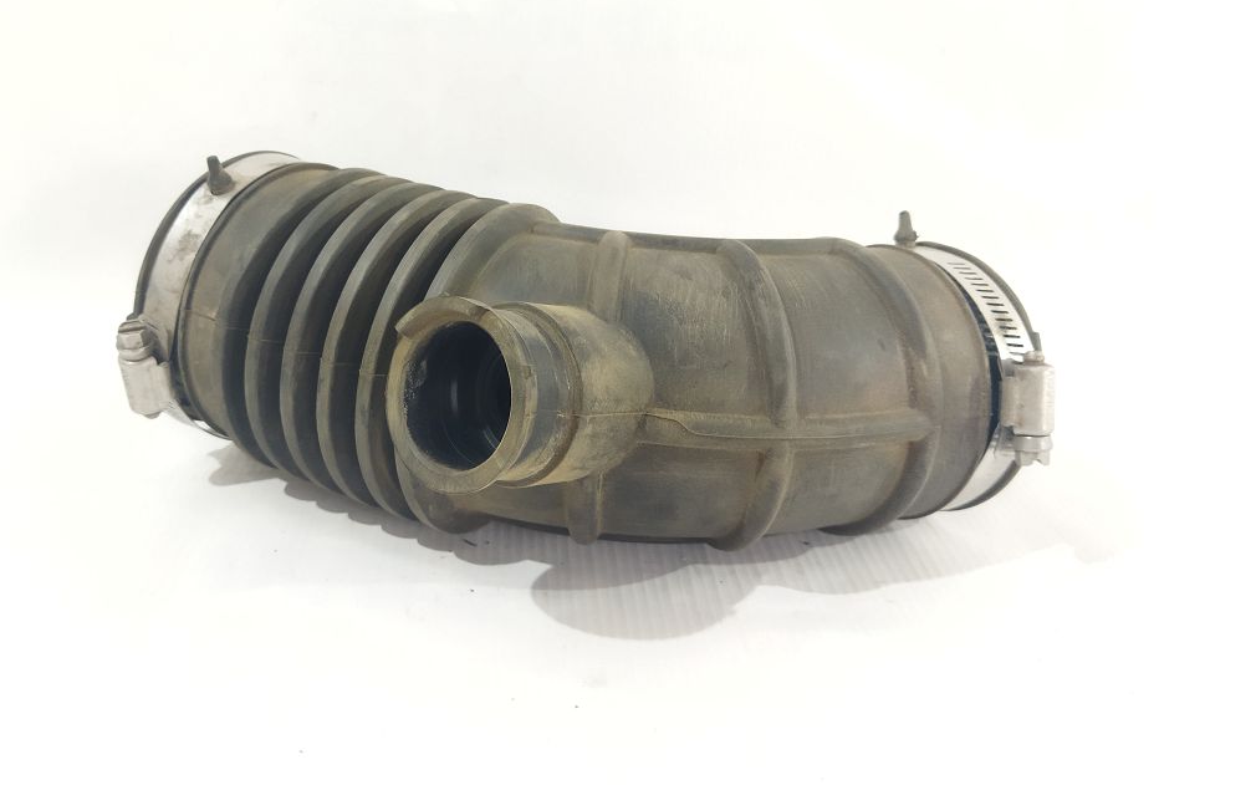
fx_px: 1164
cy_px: 332
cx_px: 557
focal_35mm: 34
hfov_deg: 56.6
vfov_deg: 37.2
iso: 394
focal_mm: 4.71
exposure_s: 1/50
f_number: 1.79
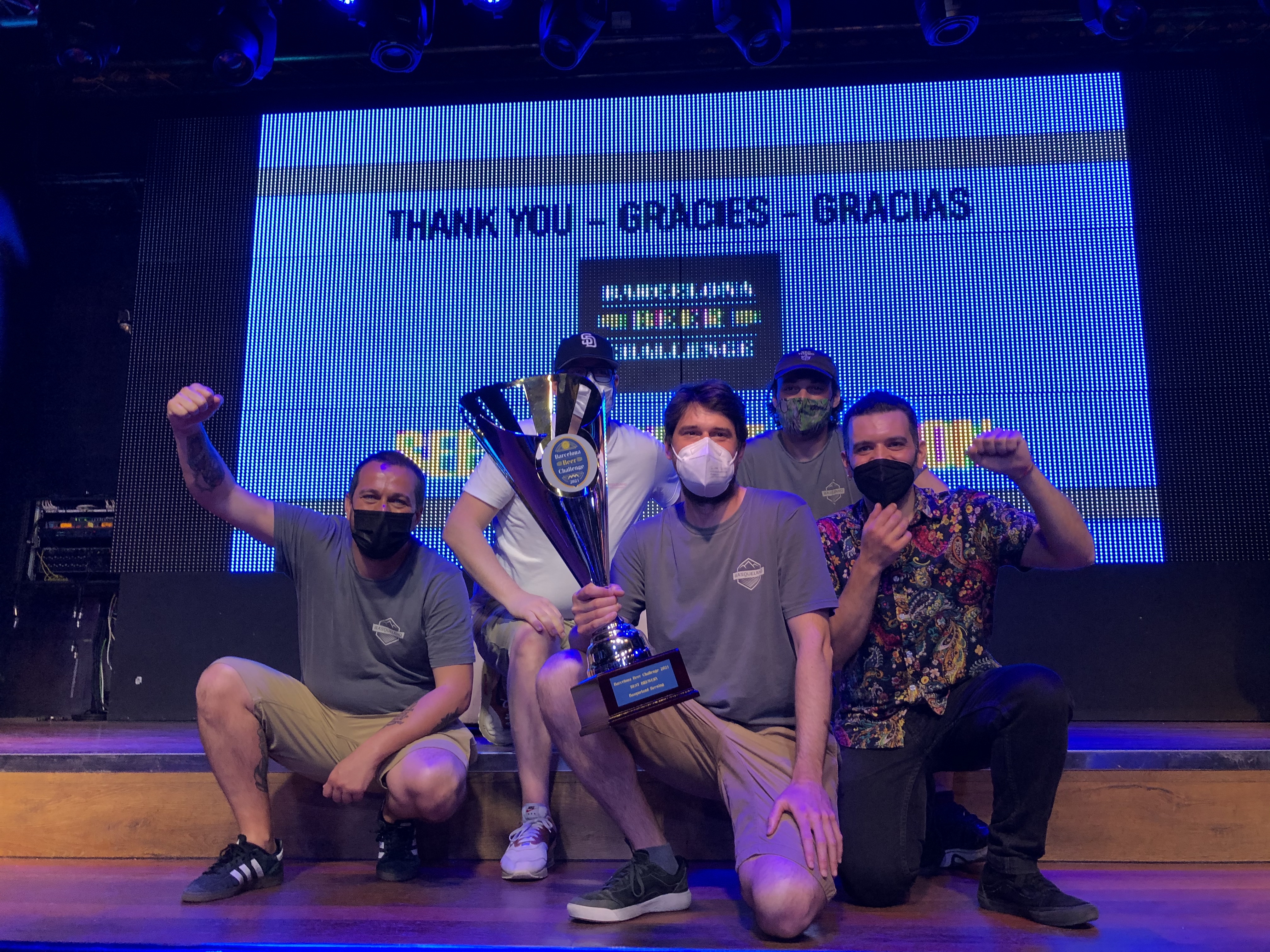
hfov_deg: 63.4
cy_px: 476
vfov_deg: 49.7
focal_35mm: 28
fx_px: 1027
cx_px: 635
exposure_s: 1/100
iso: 100
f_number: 1.8
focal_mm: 3.99
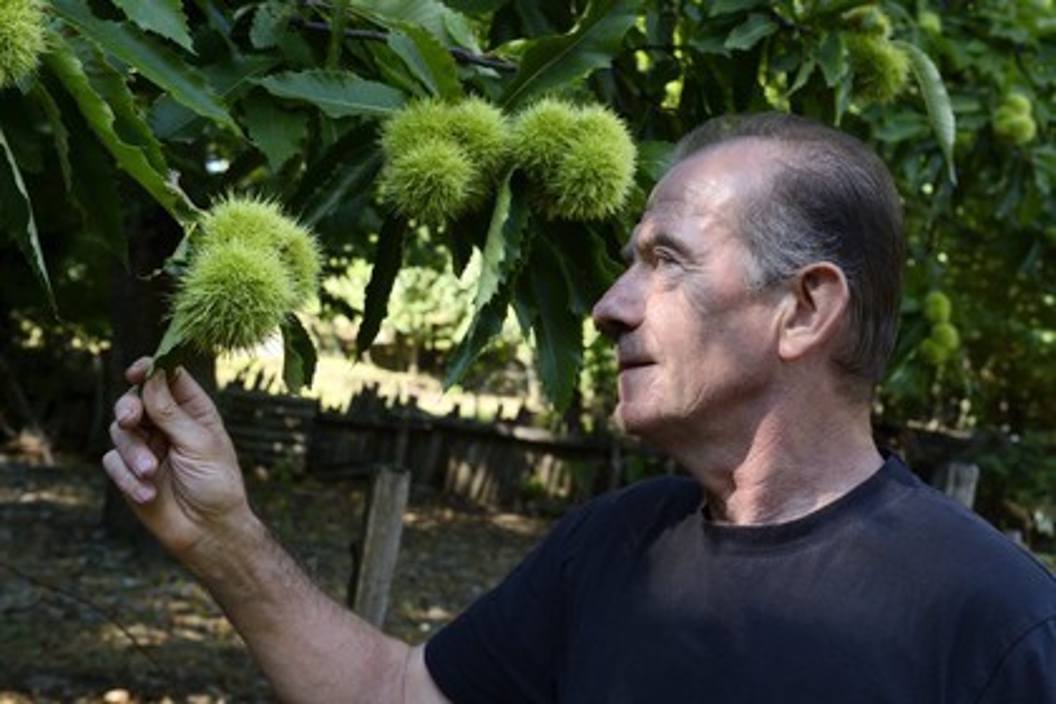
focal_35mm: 50
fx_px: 1467
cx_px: 528
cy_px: 352
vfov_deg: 27.0
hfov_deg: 39.6
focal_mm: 50
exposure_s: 1/160
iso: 800
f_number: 8
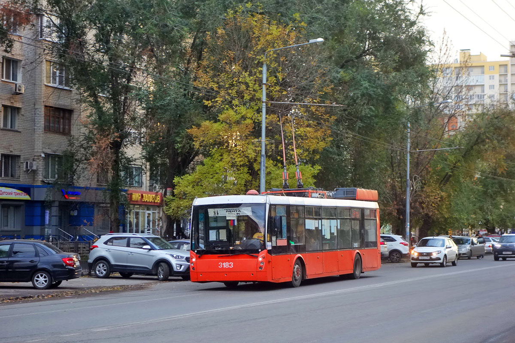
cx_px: 258
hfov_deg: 25.1
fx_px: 1159
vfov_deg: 16.9
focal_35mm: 81
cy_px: 172
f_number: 4.5
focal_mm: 30.14
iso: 500
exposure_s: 1/100
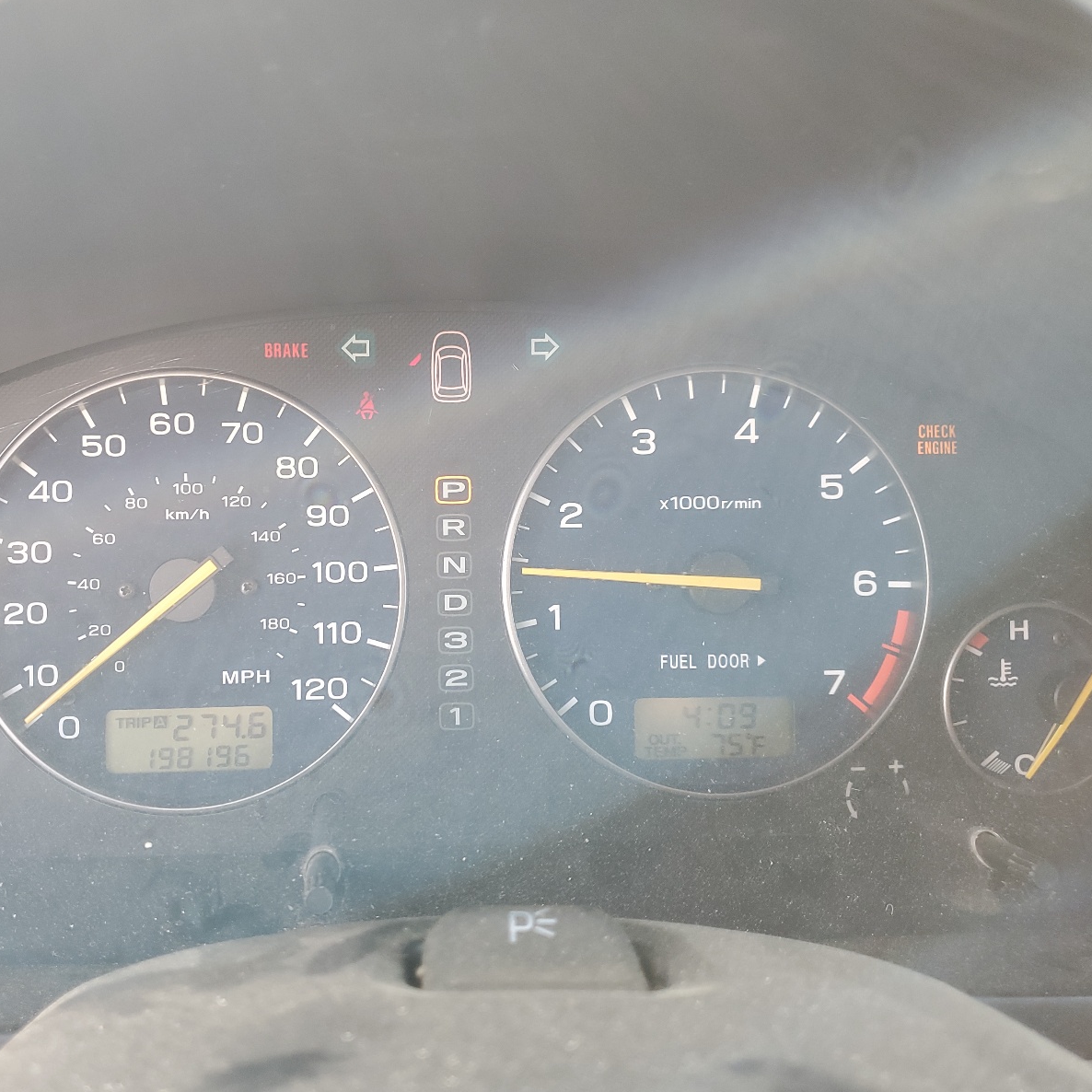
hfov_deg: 52.0
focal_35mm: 31
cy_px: 540
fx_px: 1106
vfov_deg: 52.5
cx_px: 416
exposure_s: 1/100
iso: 63
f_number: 1.5
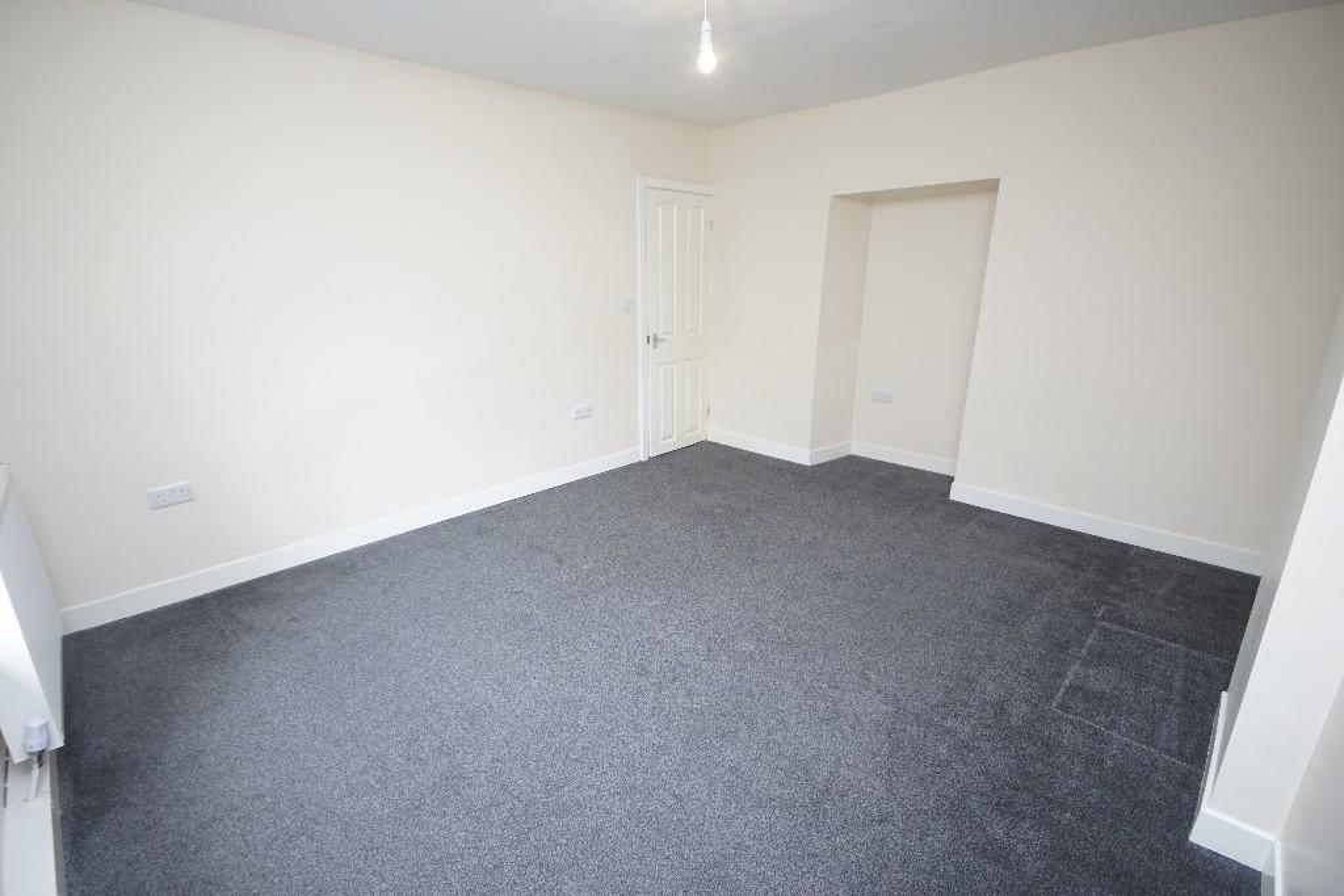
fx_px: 560
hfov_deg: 100.4
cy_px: 448
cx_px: 672
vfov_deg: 77.3
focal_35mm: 15
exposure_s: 1/160
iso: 400
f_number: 4
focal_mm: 10
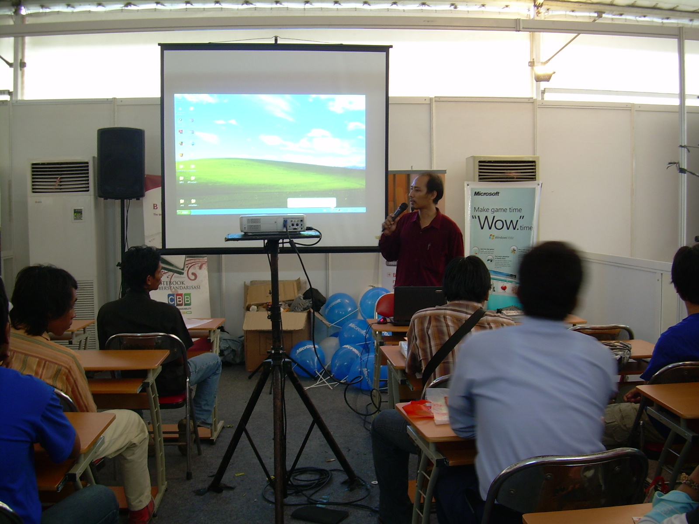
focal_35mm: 38
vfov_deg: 37.7
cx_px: 350
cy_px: 262
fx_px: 767
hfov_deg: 49.0
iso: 50
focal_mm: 6.3
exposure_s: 1/8
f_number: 2.8
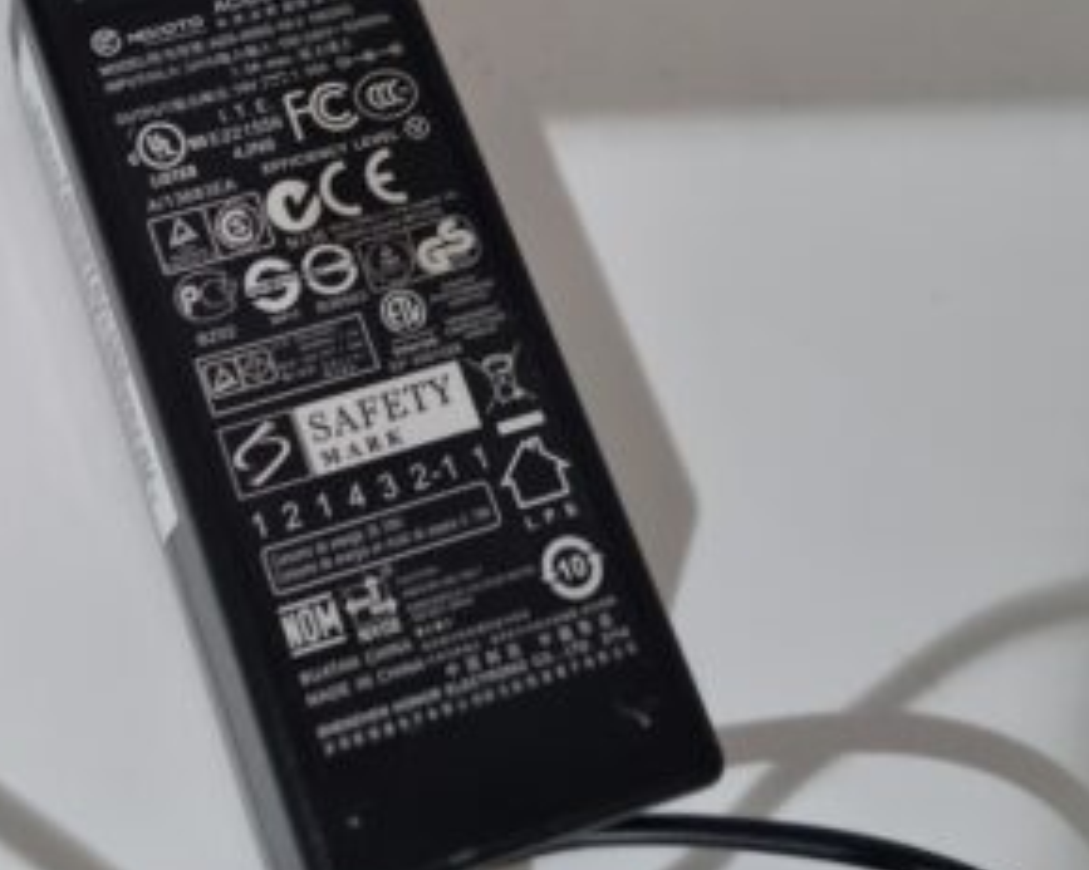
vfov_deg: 33.2
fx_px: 1450
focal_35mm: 45
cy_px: 318
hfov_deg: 38.8
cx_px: 147
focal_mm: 5.4
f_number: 1.8
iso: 500
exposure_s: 1/25
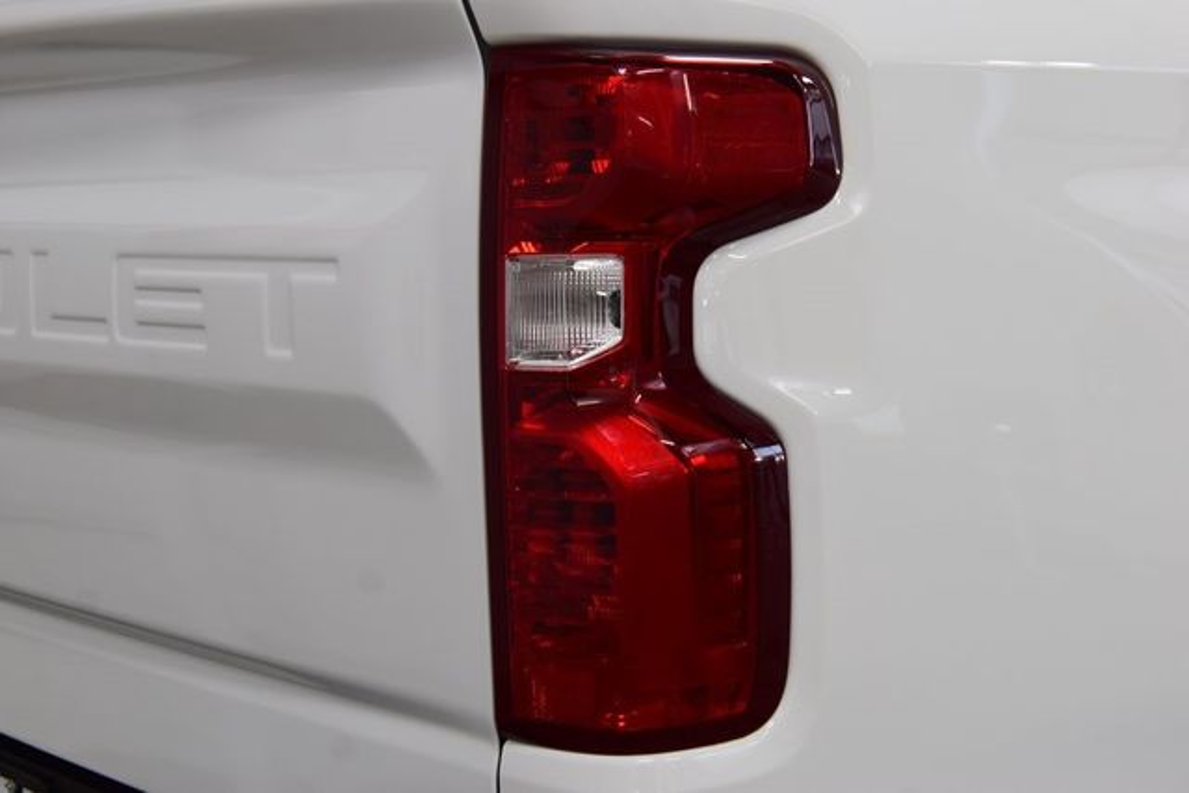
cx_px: 594
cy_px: 396
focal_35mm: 66
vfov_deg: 20.6
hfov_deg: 30.5
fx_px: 2180
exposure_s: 1/20
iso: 400
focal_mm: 44
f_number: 6.3
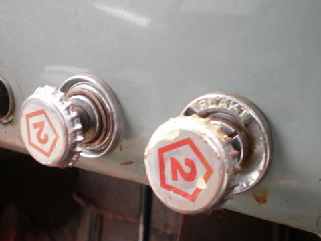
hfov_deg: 39.5
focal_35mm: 48
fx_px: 445
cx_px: 126
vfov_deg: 30.2
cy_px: 140
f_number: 3.1
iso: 100
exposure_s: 1/40
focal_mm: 6.3
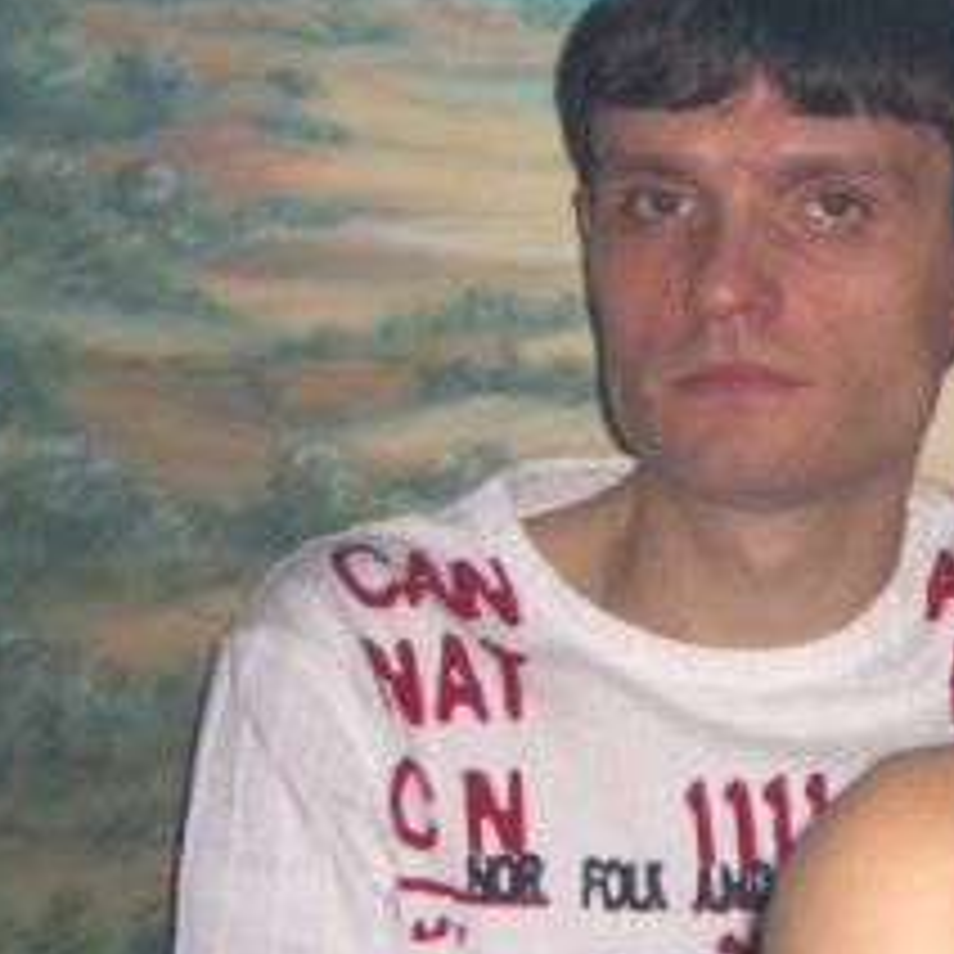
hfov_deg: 14.8
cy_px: 464
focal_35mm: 115
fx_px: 3586
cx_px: 1076
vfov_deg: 15.2
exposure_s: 1/60
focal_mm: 9.5
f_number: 3.1
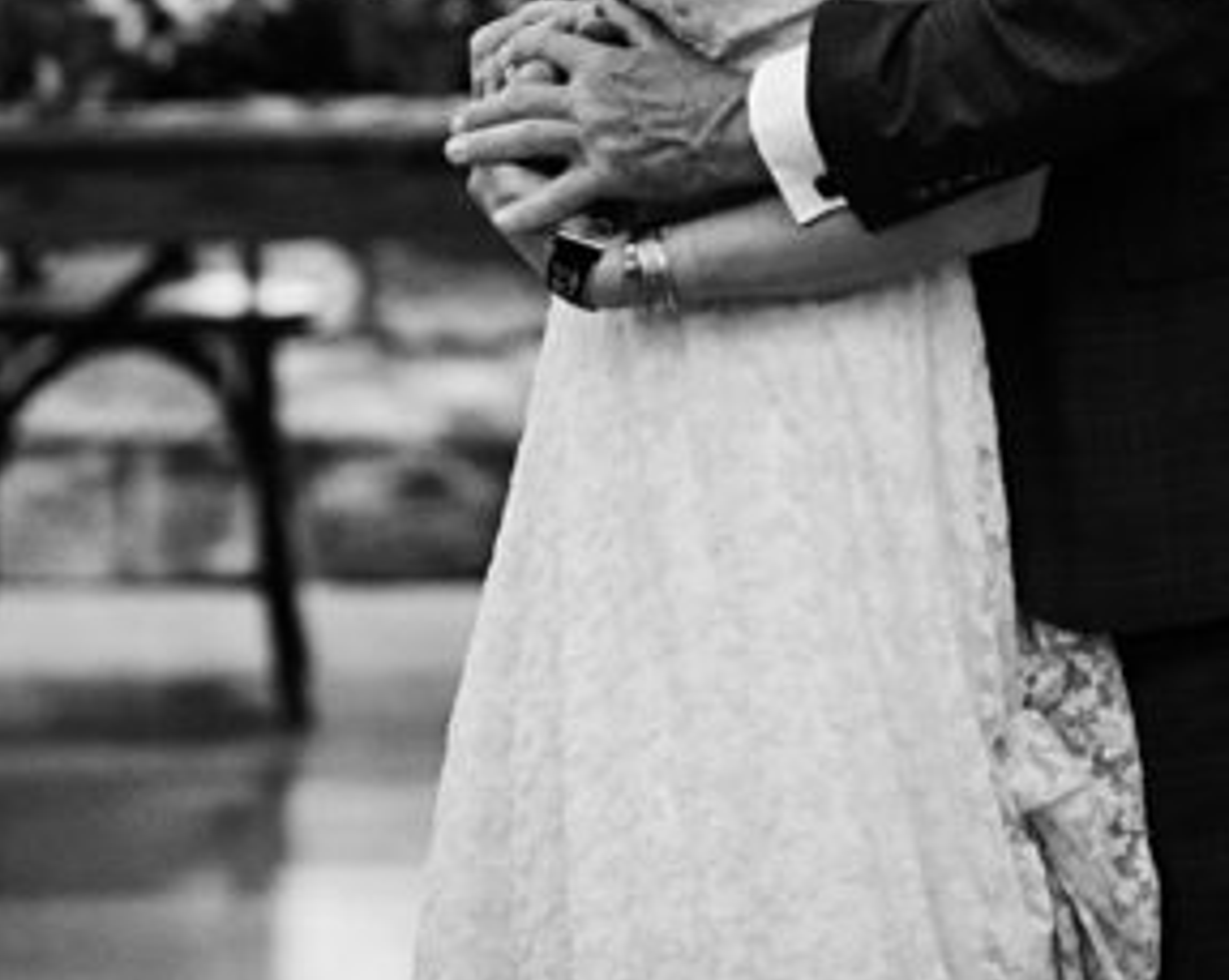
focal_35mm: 285
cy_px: -419
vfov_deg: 5.4
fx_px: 10356
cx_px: 749
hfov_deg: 6.8
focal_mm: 85
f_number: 1.8
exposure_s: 1/250
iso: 1250
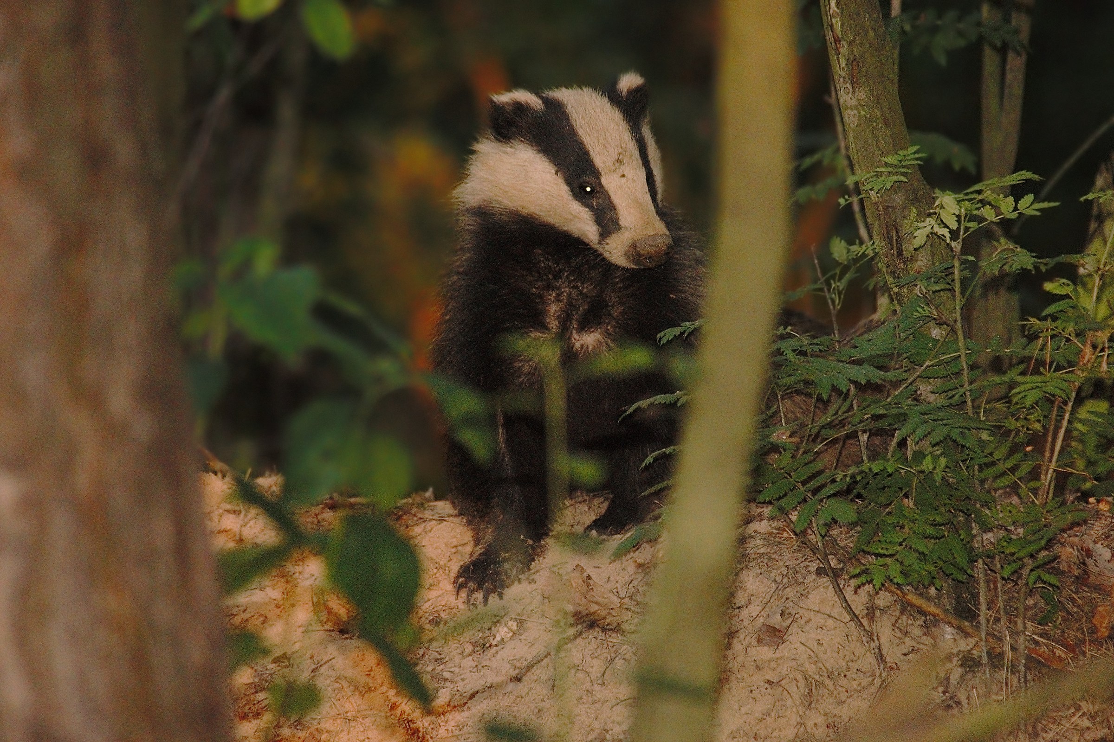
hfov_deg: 2.7
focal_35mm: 750
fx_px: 23207
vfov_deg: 1.8
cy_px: 371
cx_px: 557
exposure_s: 1/160
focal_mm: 500
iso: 1600
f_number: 7.1
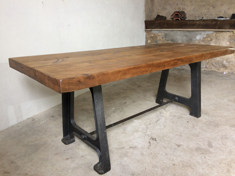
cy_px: 88
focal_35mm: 29
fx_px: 197
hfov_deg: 61.7
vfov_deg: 48.2
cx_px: 118
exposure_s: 1/33
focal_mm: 4.15
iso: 64
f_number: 2.2
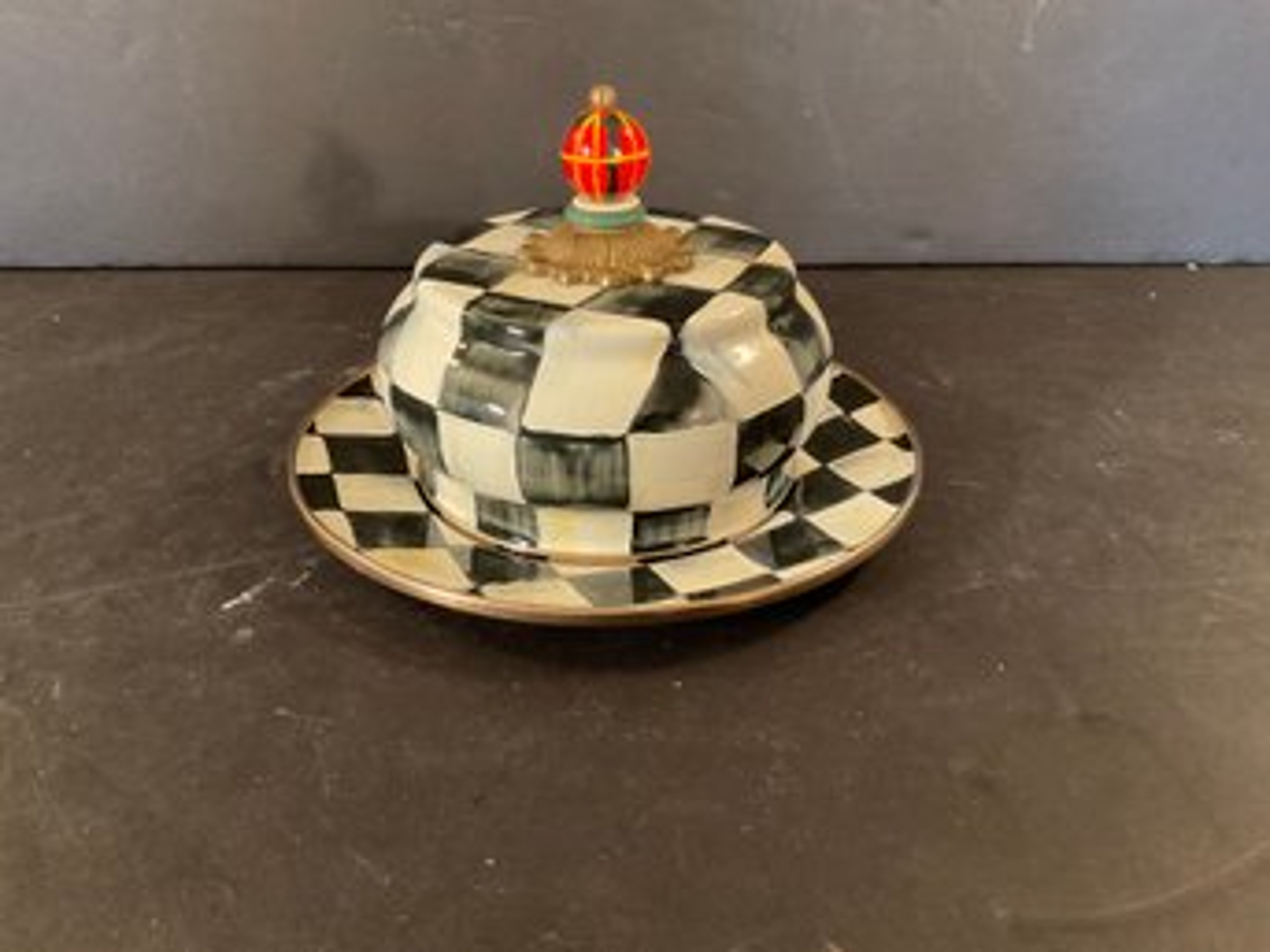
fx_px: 1064
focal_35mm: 29
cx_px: 635
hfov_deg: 61.7
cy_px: 476
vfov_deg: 48.2
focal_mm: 3
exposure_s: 1/40
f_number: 1.8
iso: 250
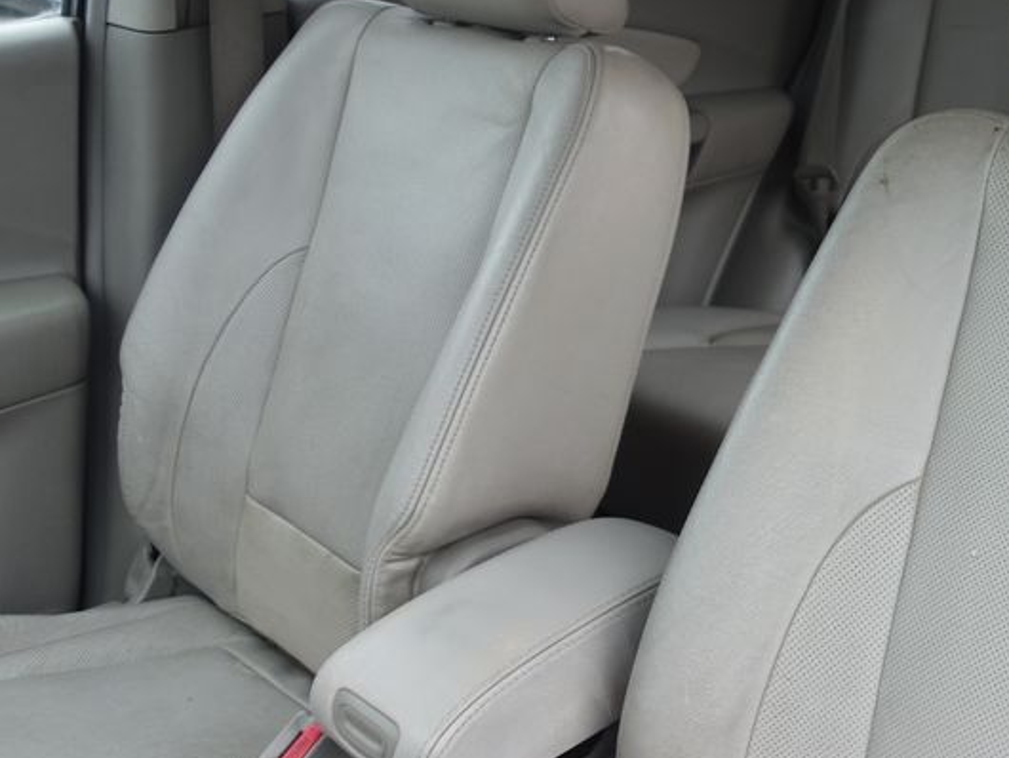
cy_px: 355
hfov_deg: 35.0
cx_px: 883
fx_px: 1516
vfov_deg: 28.0
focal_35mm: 52
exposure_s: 1/100
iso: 125
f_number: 2.2
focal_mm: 10.4
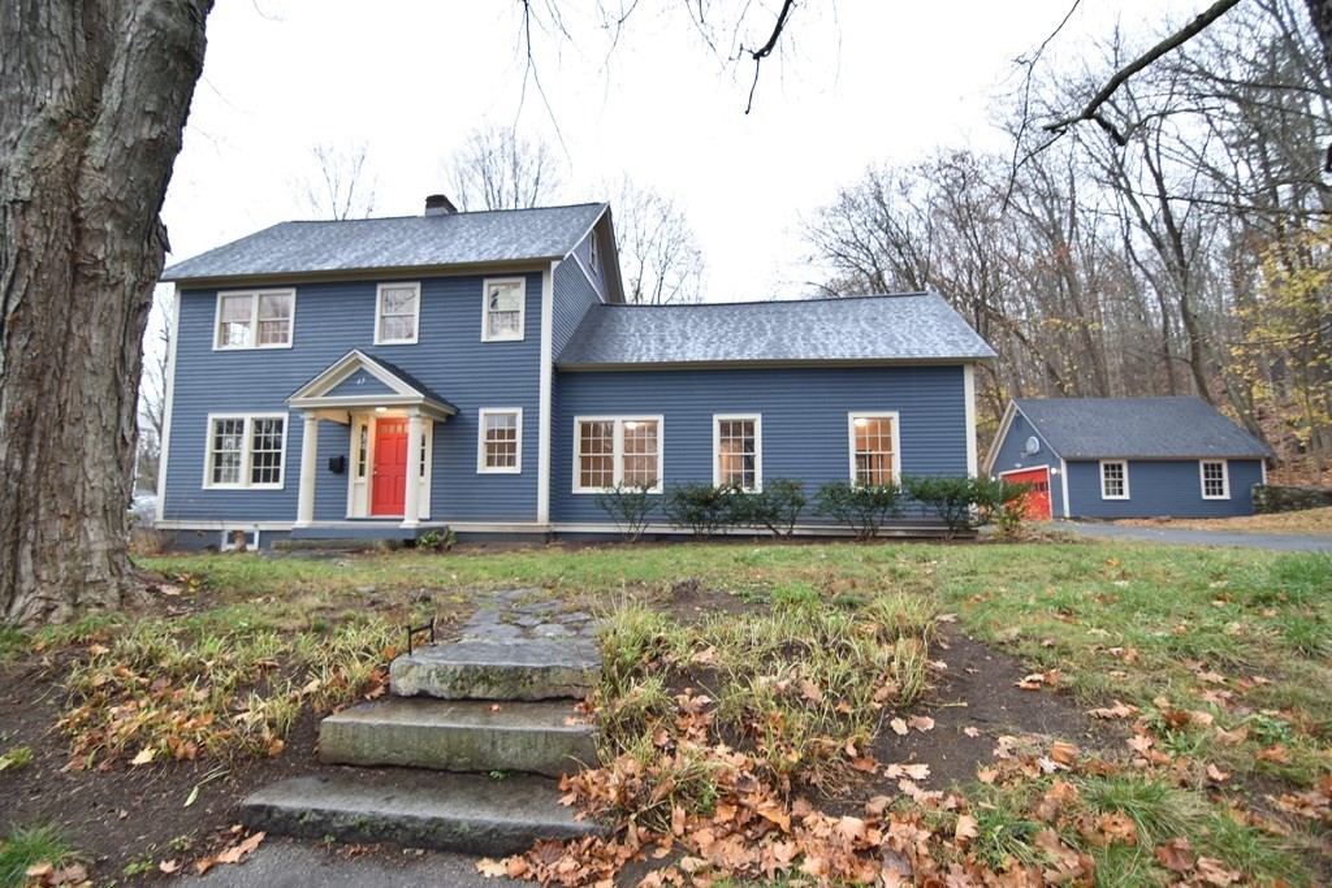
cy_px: 444
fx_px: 611
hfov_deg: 95.0
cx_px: 666
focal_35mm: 16
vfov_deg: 72.1
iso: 100
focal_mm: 11
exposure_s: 1/20
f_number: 4
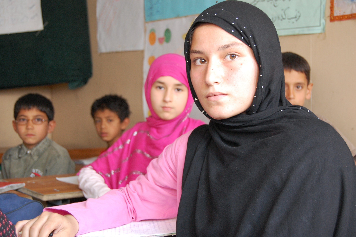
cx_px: 178
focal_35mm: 60
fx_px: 593
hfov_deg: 33.4
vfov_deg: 22.6
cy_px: 118
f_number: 5
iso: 800
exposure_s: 1/13
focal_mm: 40
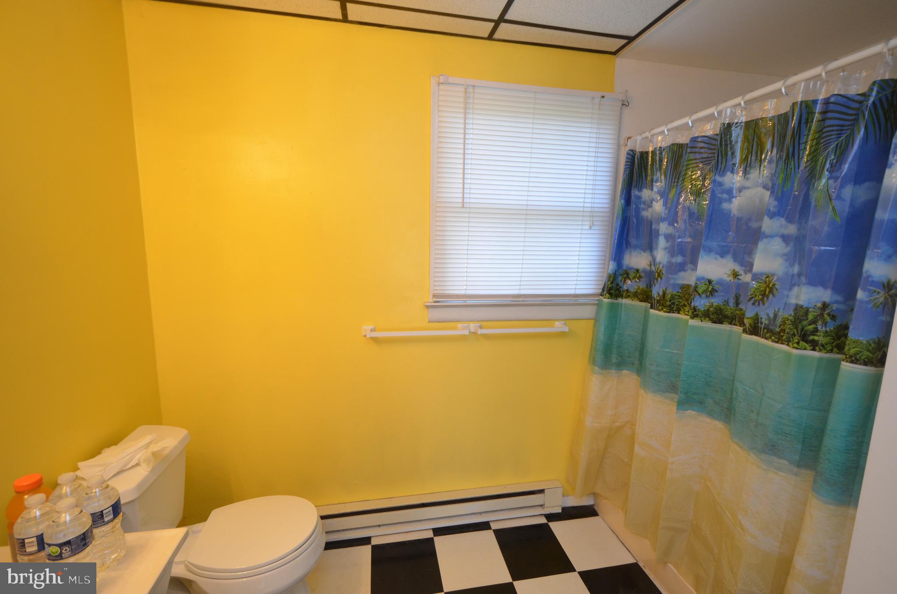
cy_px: 297
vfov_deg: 77.1
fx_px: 373
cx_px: 448
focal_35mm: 15
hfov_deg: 100.5
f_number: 4
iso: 800
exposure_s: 1/60
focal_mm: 10
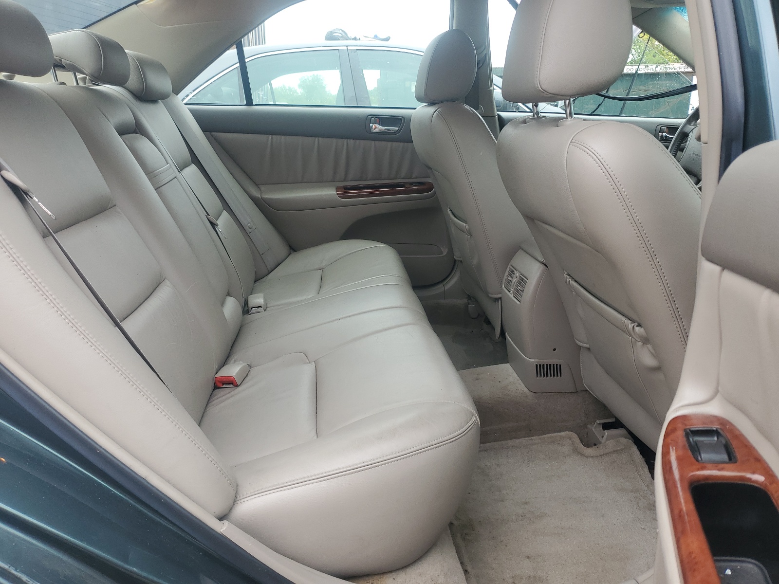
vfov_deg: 53.1
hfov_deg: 67.3
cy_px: 292
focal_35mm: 26
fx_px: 585
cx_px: 390
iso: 50
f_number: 1.5
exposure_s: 1/217
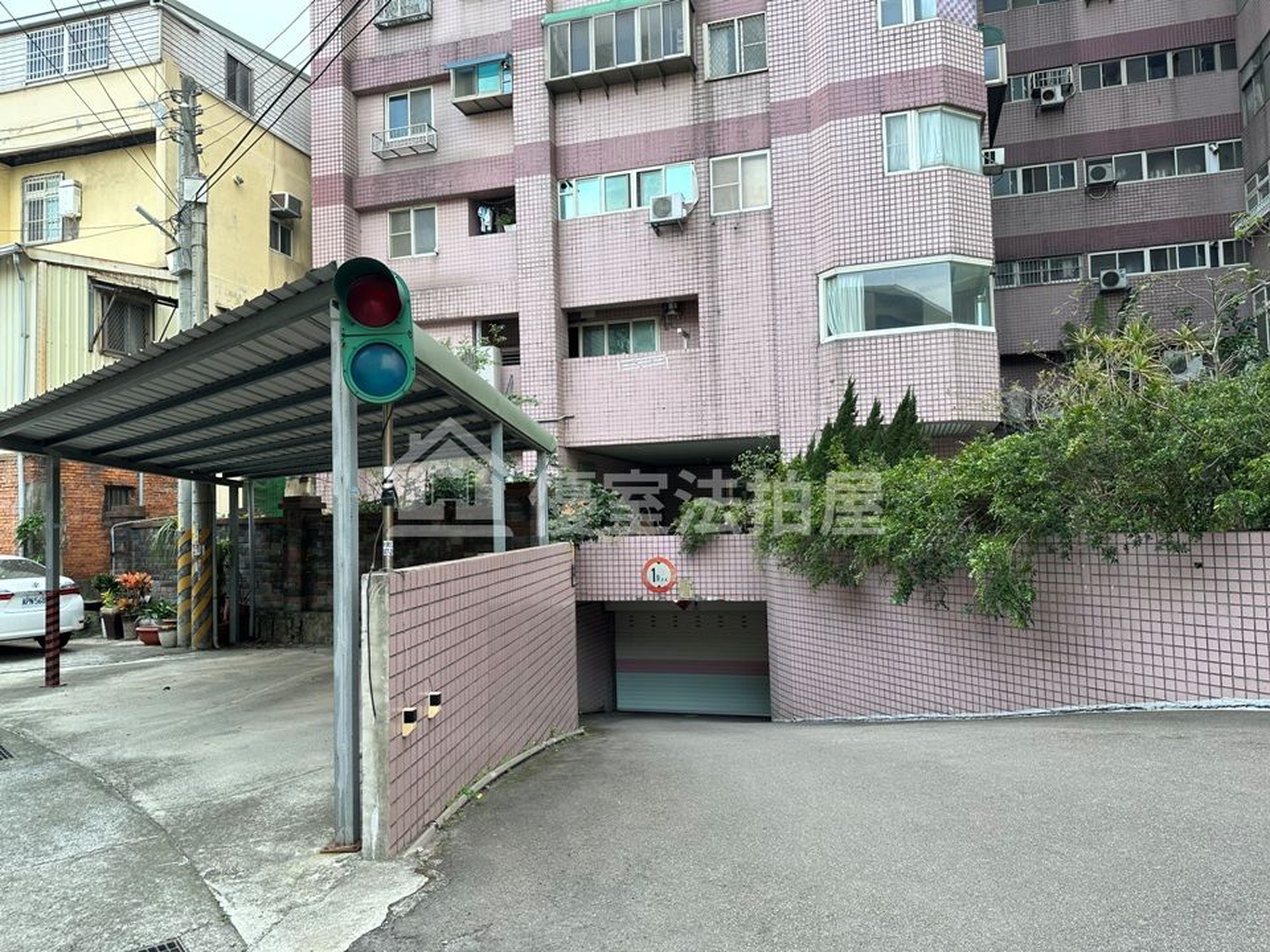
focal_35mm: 24
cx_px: 635
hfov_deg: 71.6
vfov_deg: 56.8
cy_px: 476
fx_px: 881
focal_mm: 6.86
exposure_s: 1/650
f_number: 1.78
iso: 80
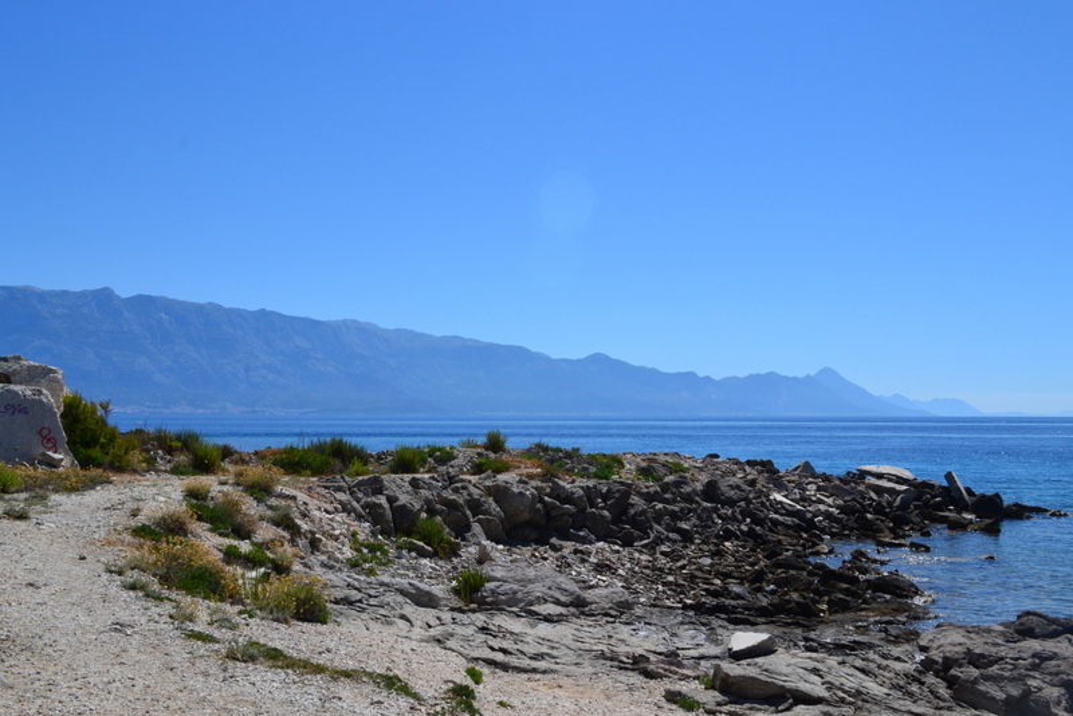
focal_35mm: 36
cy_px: 358
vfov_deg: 36.9
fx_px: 1073
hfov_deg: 53.1
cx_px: 536
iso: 320
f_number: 11
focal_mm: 24
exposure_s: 1/500
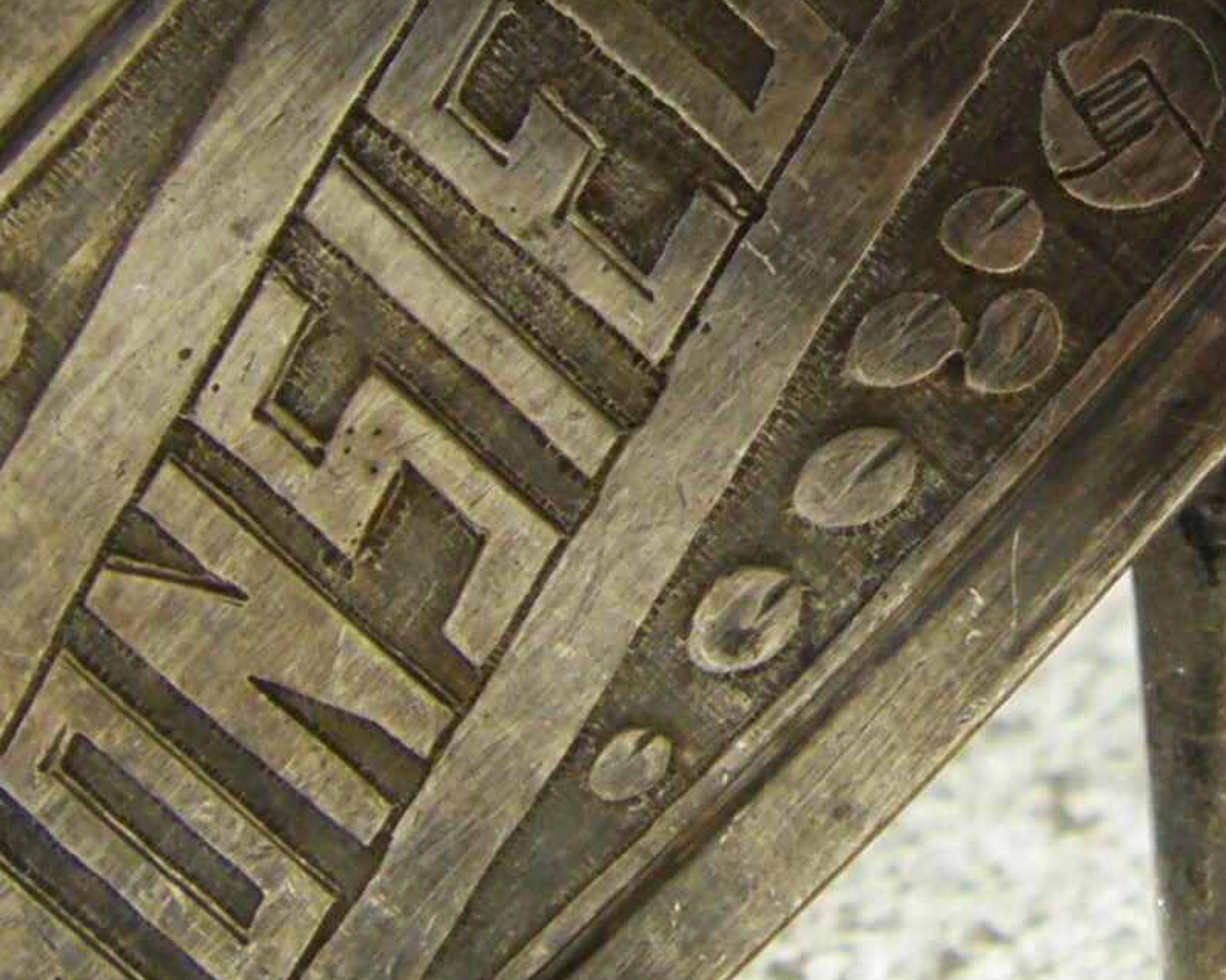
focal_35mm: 152
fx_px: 5516
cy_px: 103
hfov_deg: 12.5
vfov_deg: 10.1
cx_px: 1257
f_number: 7
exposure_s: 1/250
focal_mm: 6.3
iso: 64
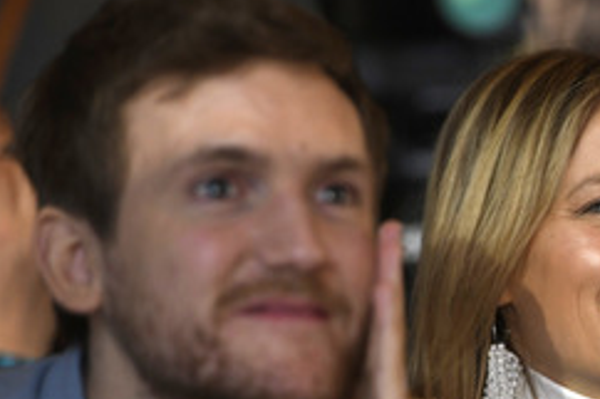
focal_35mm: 372
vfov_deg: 3.7
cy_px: 332
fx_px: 6196
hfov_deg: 5.5
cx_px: 475
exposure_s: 1/640
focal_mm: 200
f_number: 2.8
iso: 1250
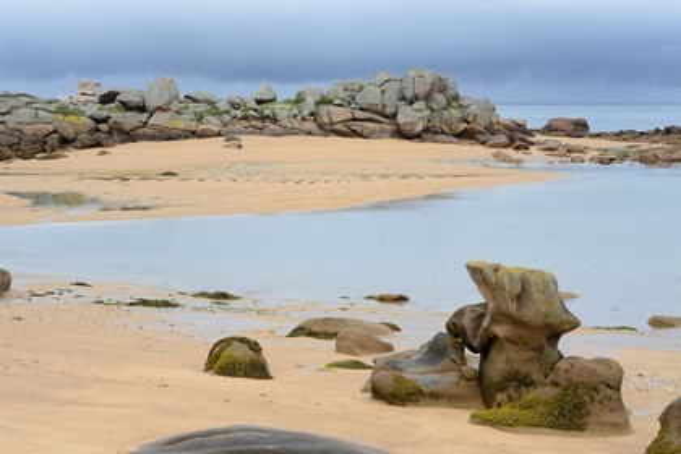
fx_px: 1551
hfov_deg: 24.8
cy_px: 227
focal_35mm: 82
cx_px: 340
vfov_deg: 16.7
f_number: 10
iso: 400
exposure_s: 1/320
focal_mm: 82
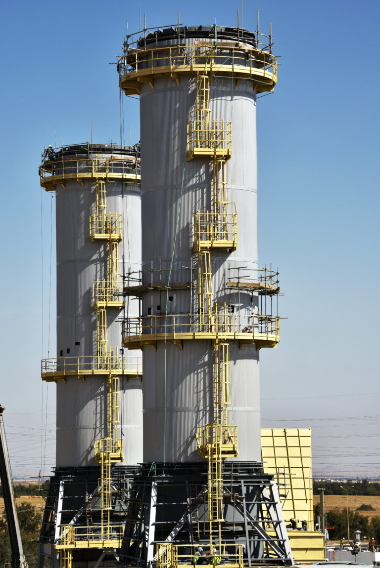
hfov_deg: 11.2
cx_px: 190
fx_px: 1929
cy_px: 284
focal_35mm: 122
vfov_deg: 16.8
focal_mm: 122
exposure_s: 1/125
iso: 80
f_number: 14
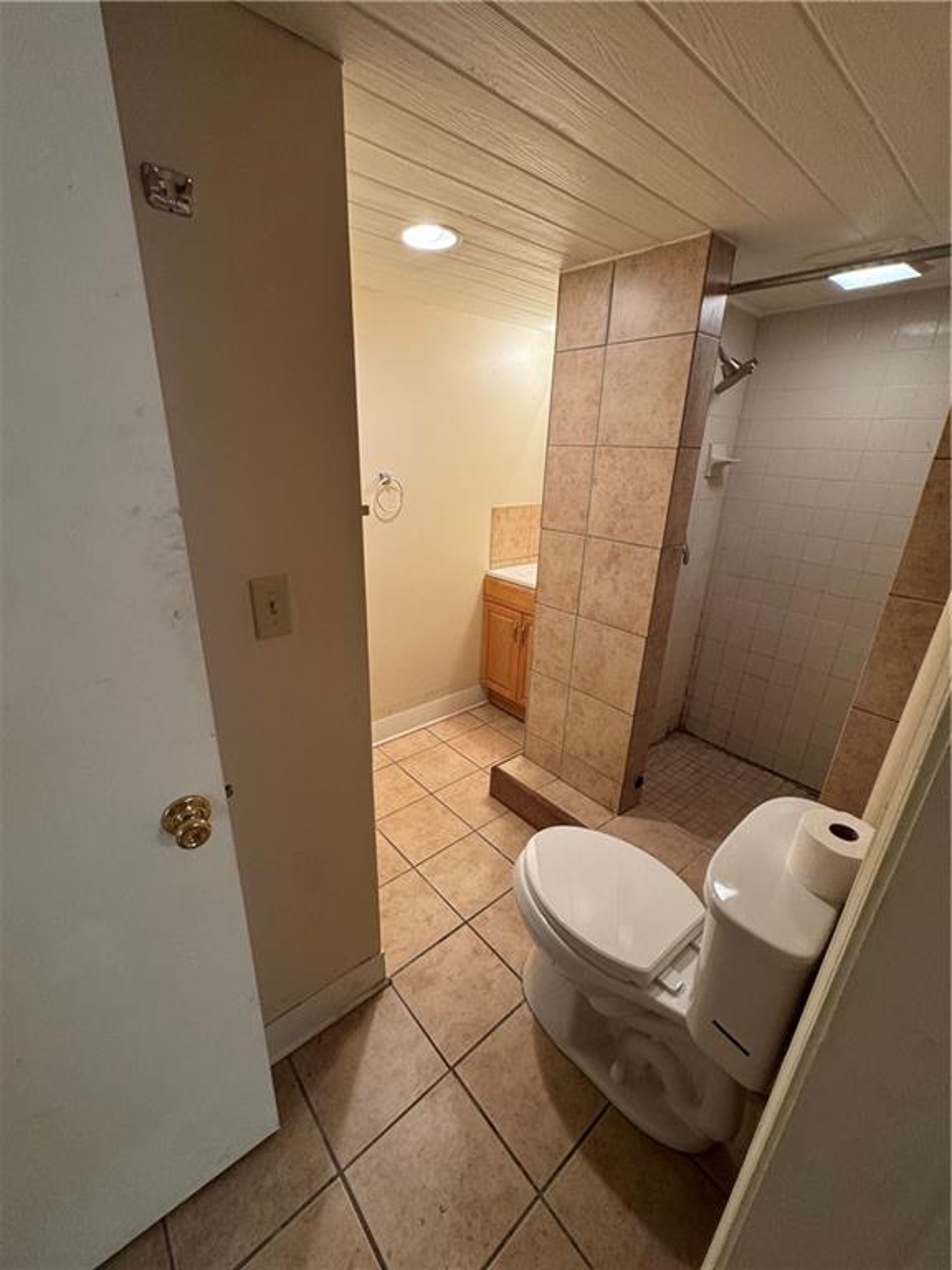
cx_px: 476
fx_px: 513
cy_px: 635
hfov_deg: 85.7
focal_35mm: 14
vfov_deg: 102.1
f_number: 2.2
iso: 160
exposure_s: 1/60
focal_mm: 2.22
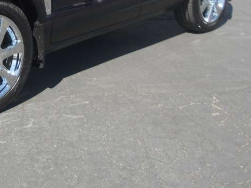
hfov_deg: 27.3
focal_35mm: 67
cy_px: -27
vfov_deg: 20.7
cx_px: -2
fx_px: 486
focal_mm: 4.9
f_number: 3.2
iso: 80
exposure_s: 1/400
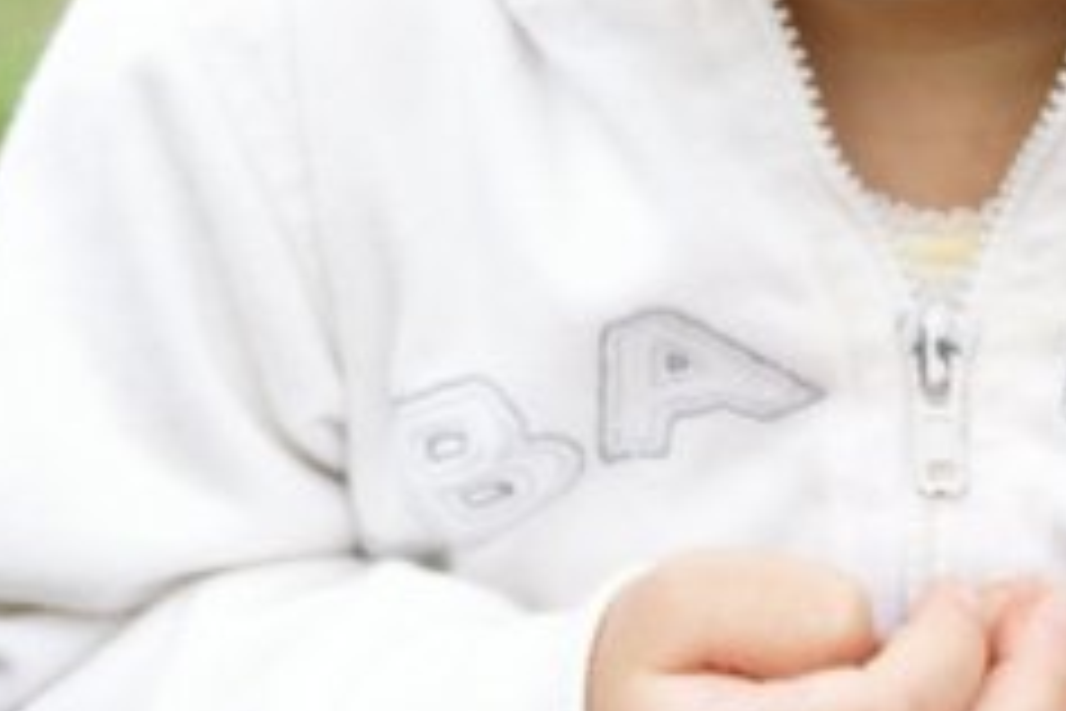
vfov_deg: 3.9
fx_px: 10511
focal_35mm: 355
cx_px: 909
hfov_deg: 5.8
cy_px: -425
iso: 400
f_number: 5.6
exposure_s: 1/125
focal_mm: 70
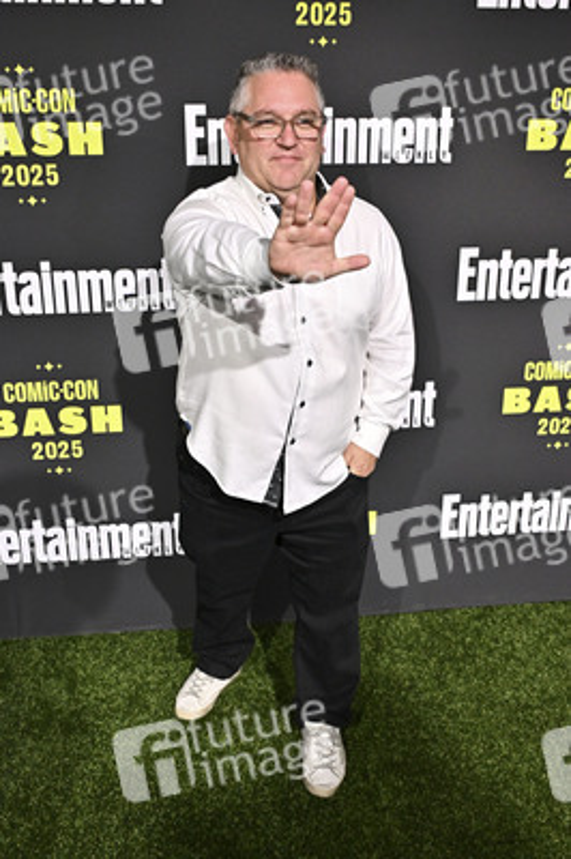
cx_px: 286
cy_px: 430
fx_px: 763
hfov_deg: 41.0
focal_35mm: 32
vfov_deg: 58.8
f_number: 4.5
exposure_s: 1/400
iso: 2000
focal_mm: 32
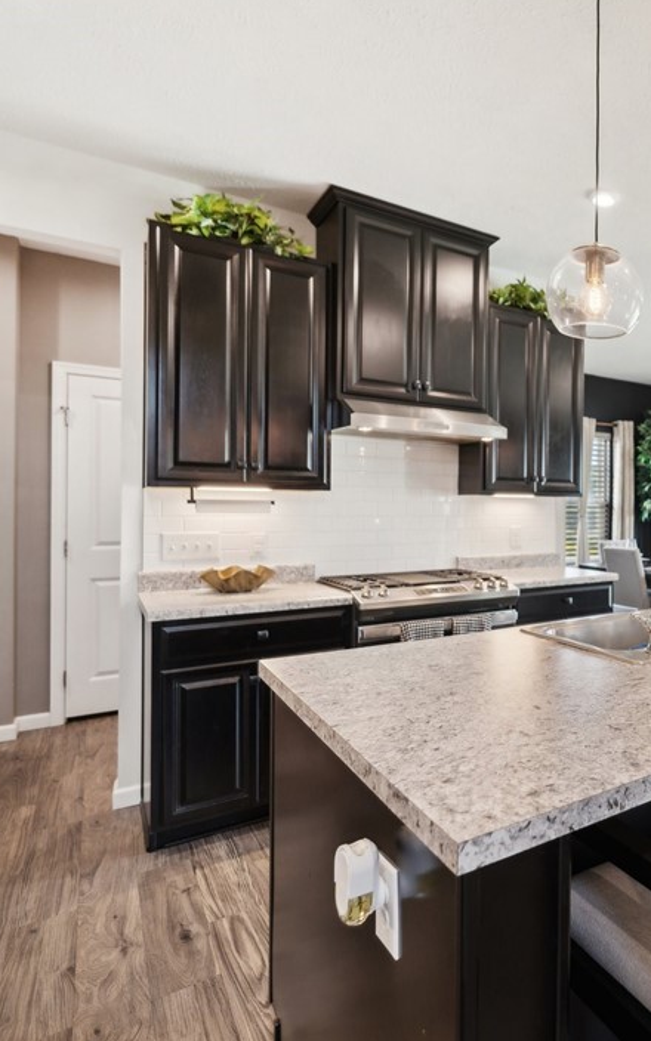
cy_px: 515
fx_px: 625
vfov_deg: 79.6
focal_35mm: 22
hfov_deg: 46.9
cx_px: 637
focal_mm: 14
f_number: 2.8
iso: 640
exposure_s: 1/200
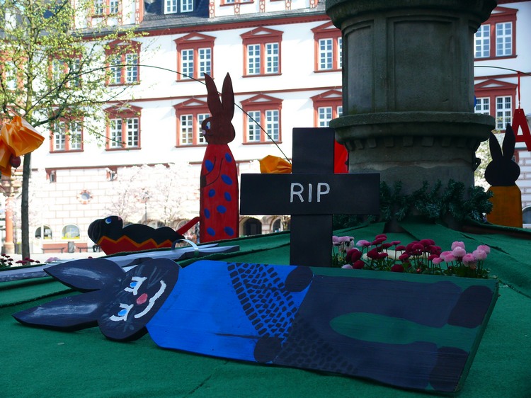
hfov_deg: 27.0
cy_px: 199
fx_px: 1104
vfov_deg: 20.4
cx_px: 266
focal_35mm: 72
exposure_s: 1/100
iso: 100
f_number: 3.6
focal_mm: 15.2
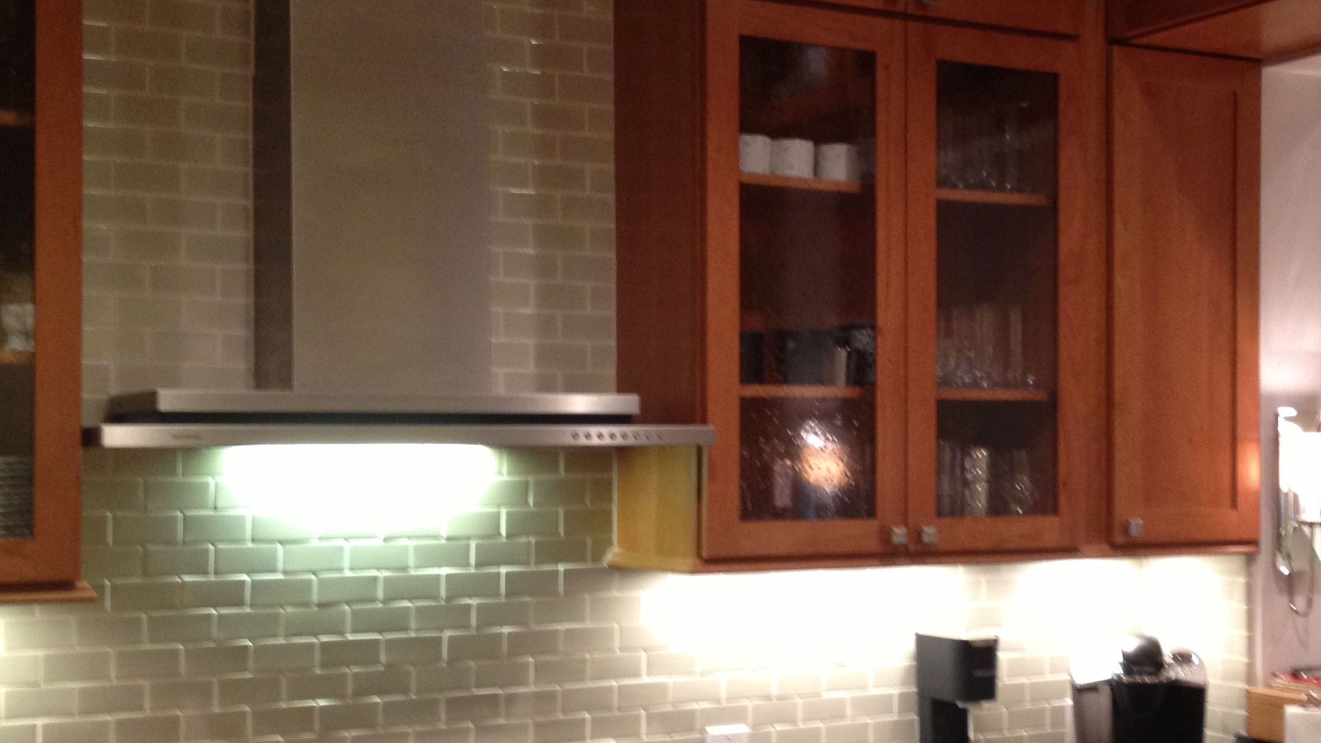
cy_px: 452
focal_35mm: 64
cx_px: 915
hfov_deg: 32.5
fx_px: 2242
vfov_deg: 18.8
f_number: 2.4
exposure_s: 1/20
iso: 125
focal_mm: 4.28
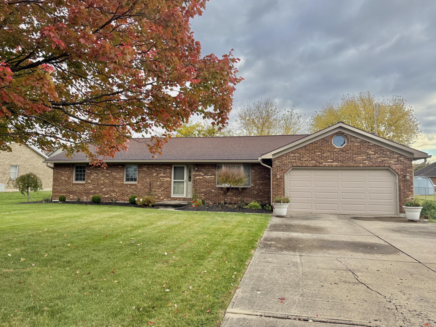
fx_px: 302
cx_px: 218
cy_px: 164
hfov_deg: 71.6
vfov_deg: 56.8
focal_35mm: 24
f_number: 1.78
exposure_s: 1/1292
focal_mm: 6.76
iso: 80
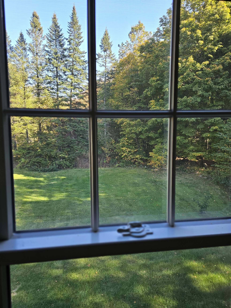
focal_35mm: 23
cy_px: 154
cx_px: 116
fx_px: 205
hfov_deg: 58.9
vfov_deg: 73.9
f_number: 1.7
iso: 40
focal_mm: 6.3
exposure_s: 1/120
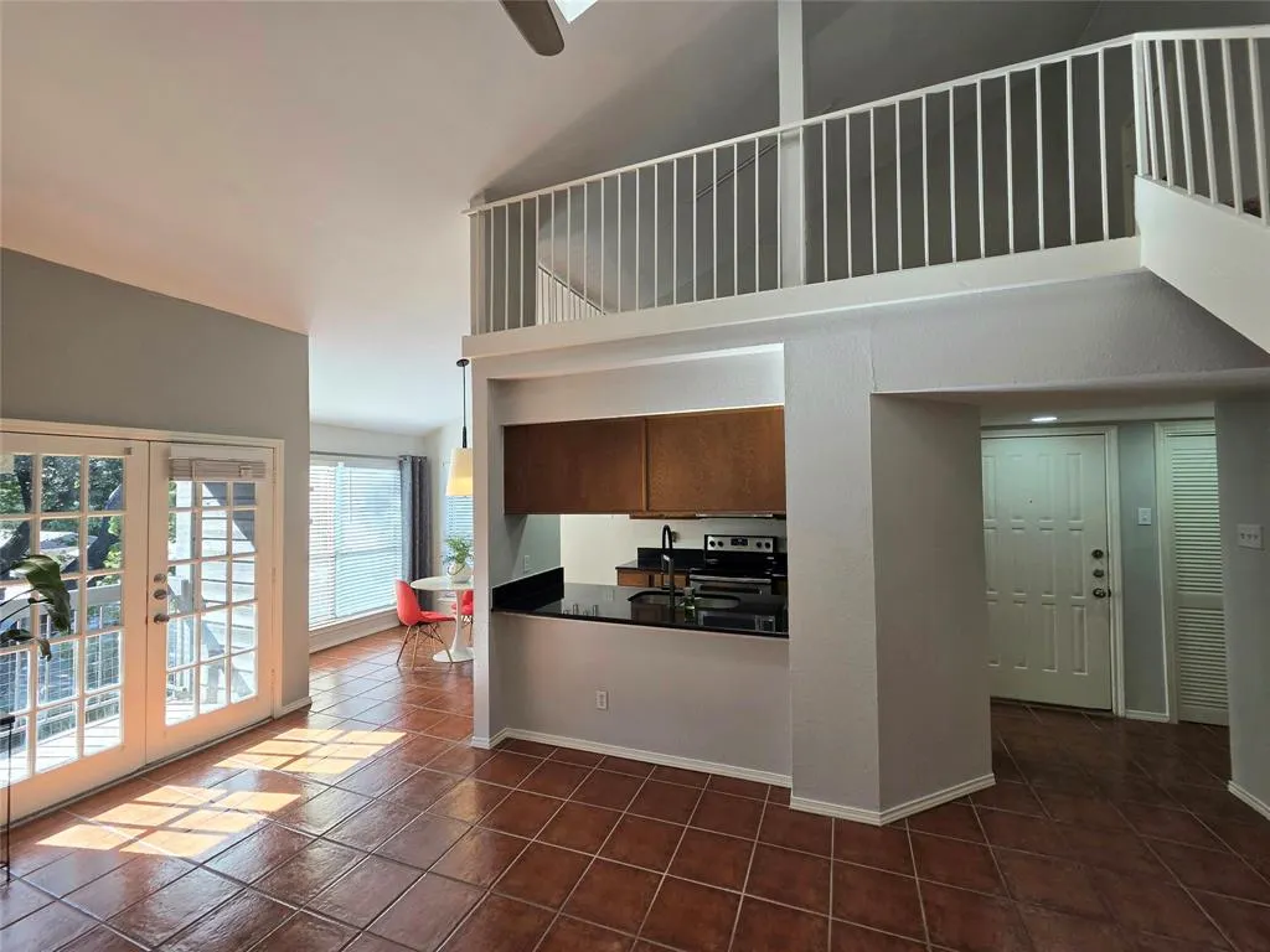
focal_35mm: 13
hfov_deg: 106.2
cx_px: 635
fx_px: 477
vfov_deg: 89.9
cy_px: 476
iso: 50
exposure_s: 1/120
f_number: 2.2
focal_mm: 2.2
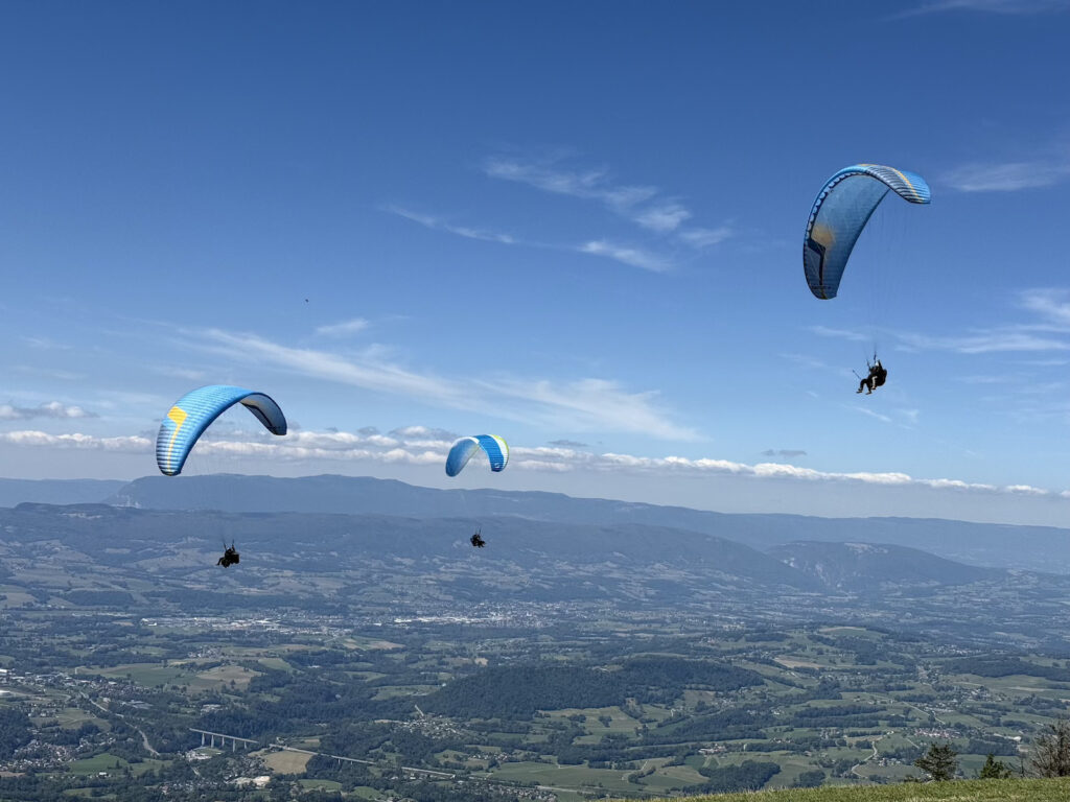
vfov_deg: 30.3
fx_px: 1484
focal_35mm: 48
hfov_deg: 39.7
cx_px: 535
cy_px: 401
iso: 64
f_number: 1.78
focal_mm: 6.76
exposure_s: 1/7874
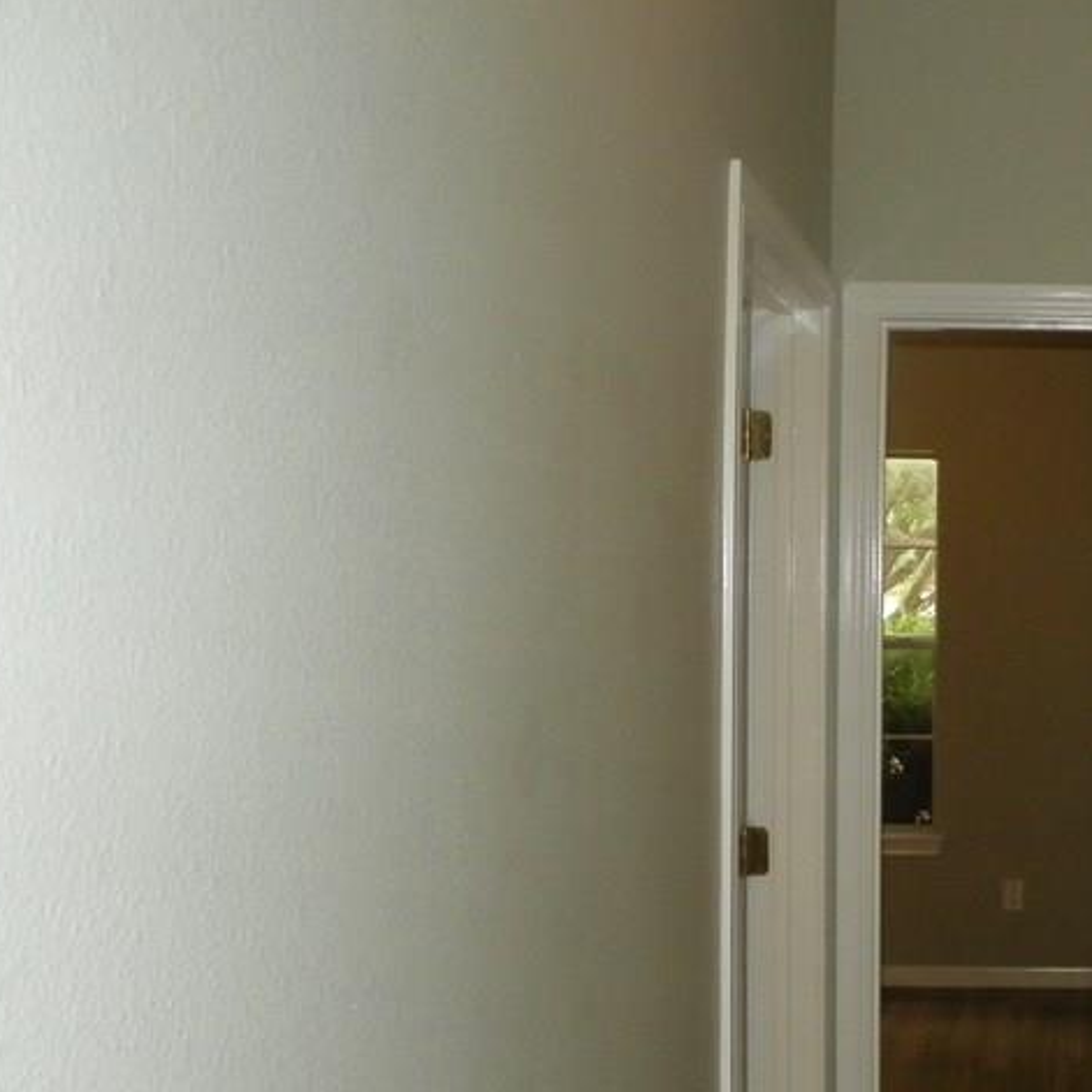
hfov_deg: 31.2
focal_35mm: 50
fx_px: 1785
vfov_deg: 34.0
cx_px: 1118
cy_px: 612
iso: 200
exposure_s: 1/125
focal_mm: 4.6
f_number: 2.8
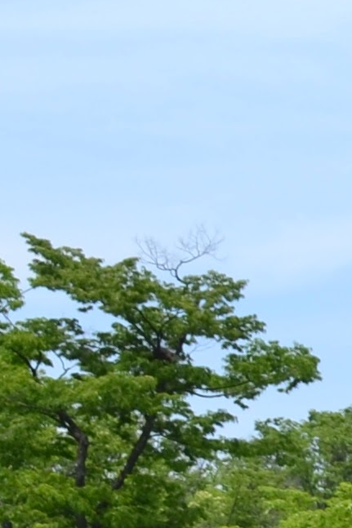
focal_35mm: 235
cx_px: 1326
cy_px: 761
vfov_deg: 8.6
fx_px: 3448
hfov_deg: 5.3
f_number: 8
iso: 100
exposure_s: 1/250
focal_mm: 22
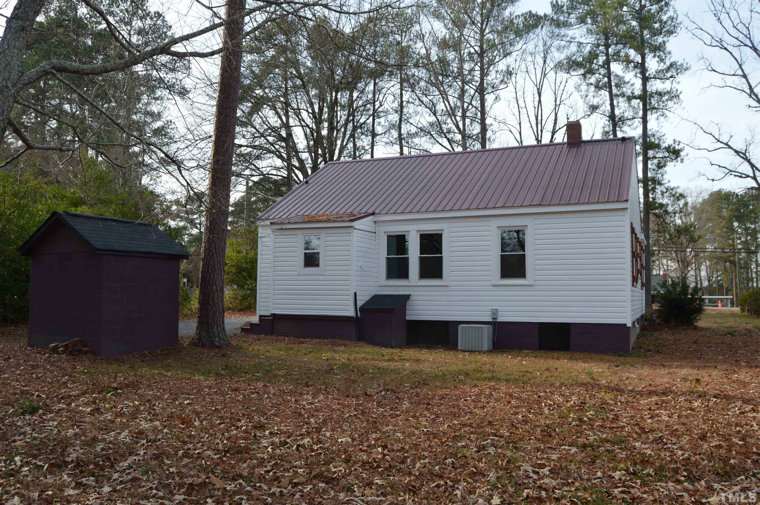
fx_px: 601
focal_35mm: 28
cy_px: 252
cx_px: 380
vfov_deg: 45.6
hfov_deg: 64.6
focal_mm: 19
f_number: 6.3
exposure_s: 1/160
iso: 100
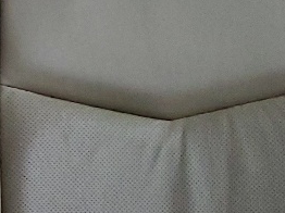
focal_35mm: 159
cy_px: 161
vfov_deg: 9.3
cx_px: -334
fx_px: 1308
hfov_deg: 11.0
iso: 253
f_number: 1.5
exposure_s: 1/60.2
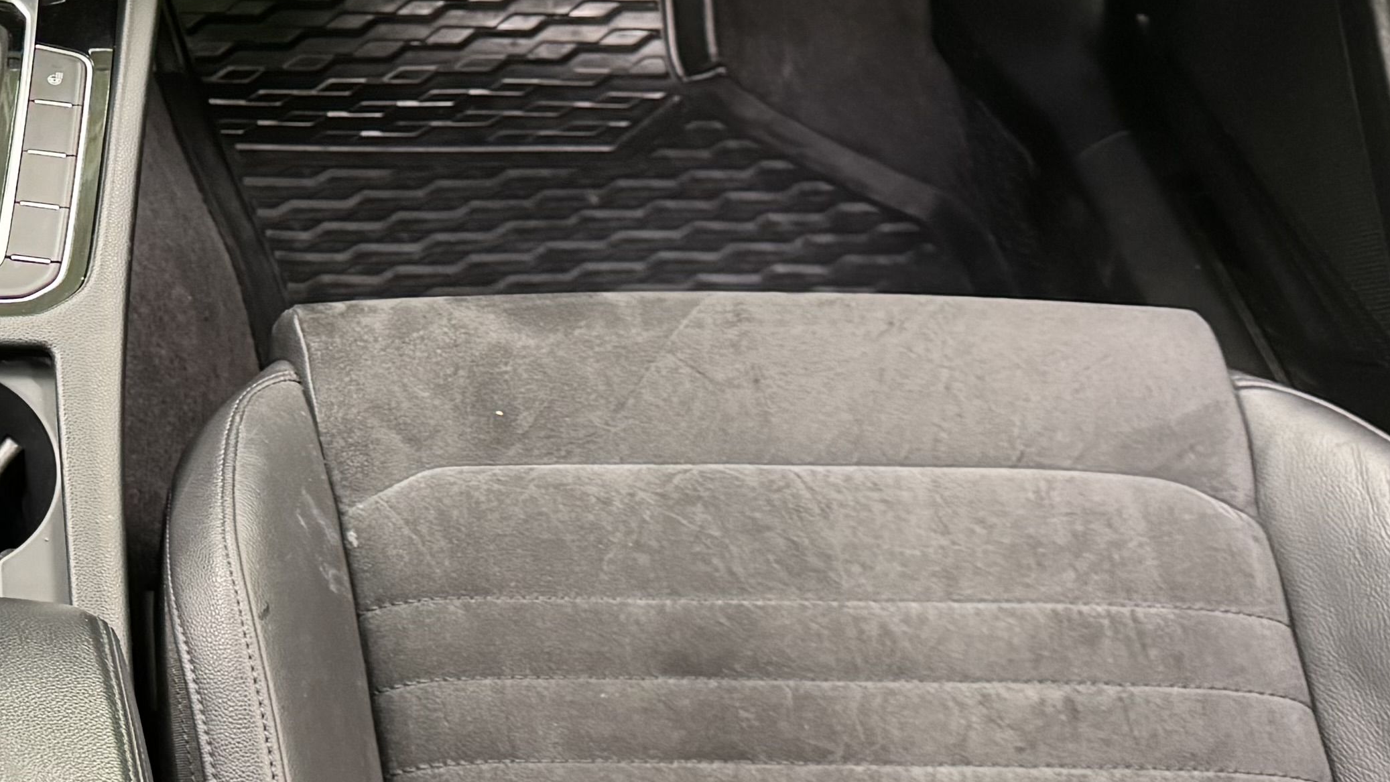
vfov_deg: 16.7
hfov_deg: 26.9
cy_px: 184
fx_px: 2654
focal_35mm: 72
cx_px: -156
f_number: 1.78
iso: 640
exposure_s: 1/33
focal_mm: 6.76
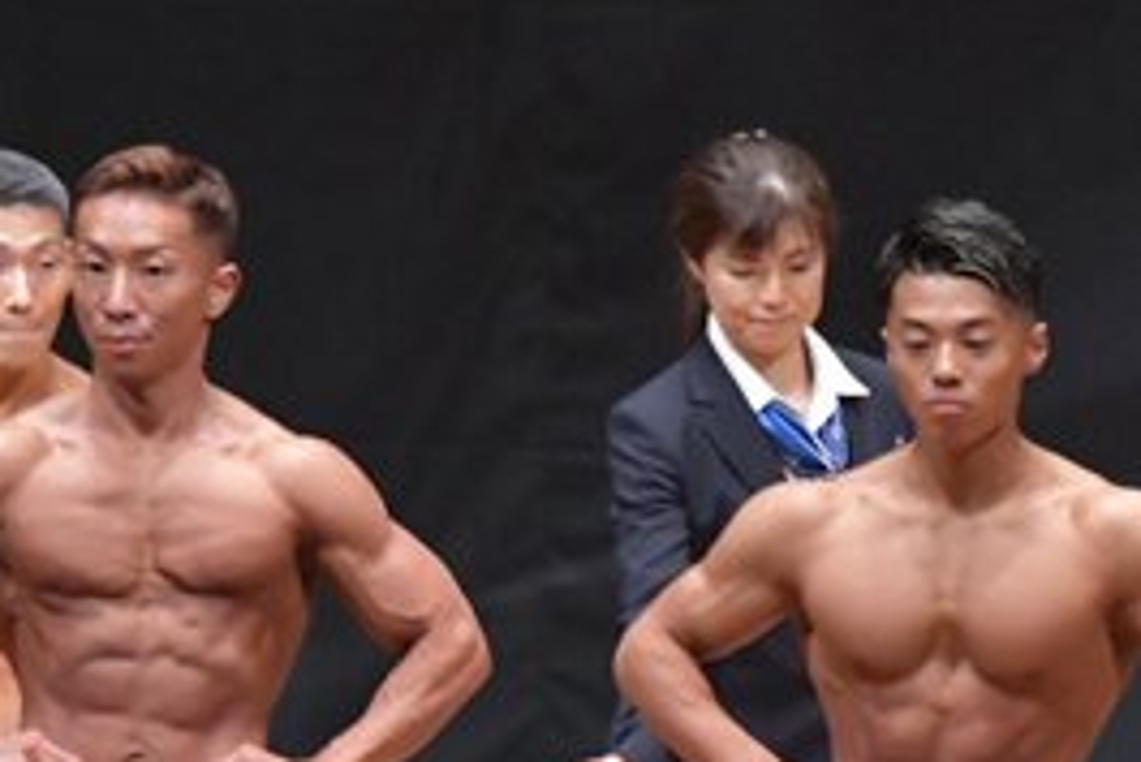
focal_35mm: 634
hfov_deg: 3.2
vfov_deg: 2.2
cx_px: 1660
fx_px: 20104
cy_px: 1020
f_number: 5.6
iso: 8000
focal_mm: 145
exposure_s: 1/400
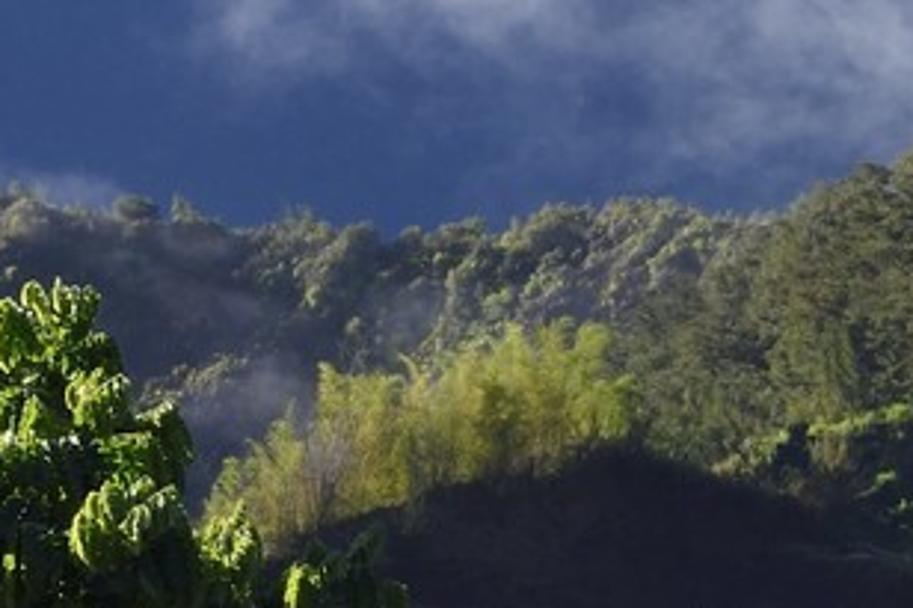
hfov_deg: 5.5
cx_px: 2247
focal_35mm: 364
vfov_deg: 3.8
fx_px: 9226
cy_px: 334
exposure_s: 1/160
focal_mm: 70
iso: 200
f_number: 11
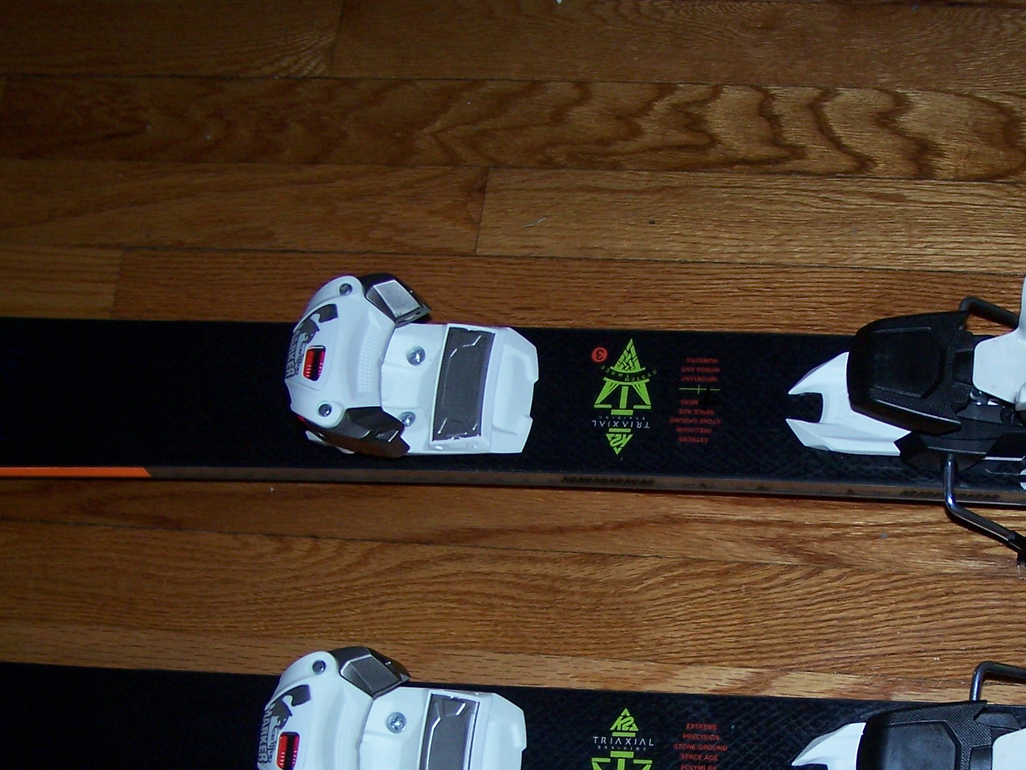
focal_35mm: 61
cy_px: 617
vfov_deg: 23.7
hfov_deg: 31.1
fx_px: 1808
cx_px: 767
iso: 140
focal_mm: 6.3
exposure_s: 1/60
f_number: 2.8
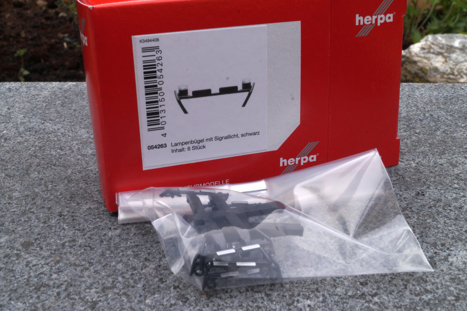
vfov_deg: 29.8
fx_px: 583
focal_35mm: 45
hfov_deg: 43.6
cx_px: 234
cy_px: 156
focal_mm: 30
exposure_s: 1/60
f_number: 22
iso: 320
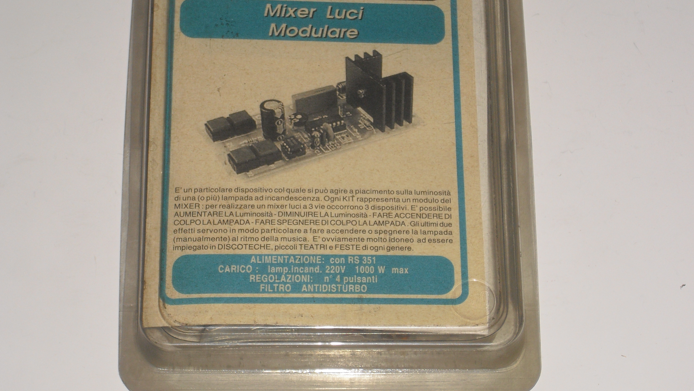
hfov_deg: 17.3
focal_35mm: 124
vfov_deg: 9.8
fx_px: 2282
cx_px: 346
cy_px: 167
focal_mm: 18.6
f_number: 5.2
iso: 100
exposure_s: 1/60
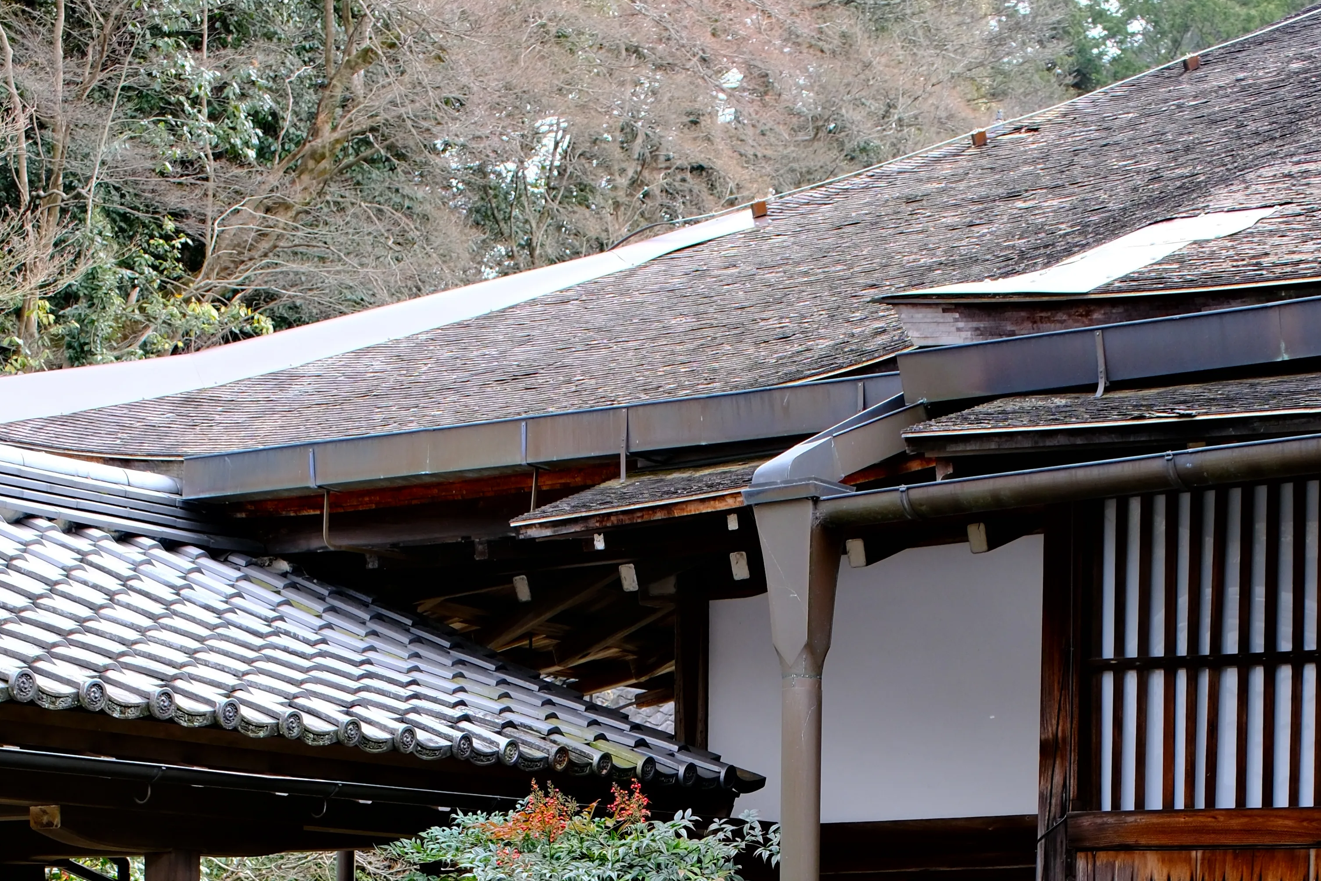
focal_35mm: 81
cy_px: 1177
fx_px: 2972
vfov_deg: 15.9
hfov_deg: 25.0
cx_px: 745
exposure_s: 1/170
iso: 320
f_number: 4.5
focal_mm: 25.9
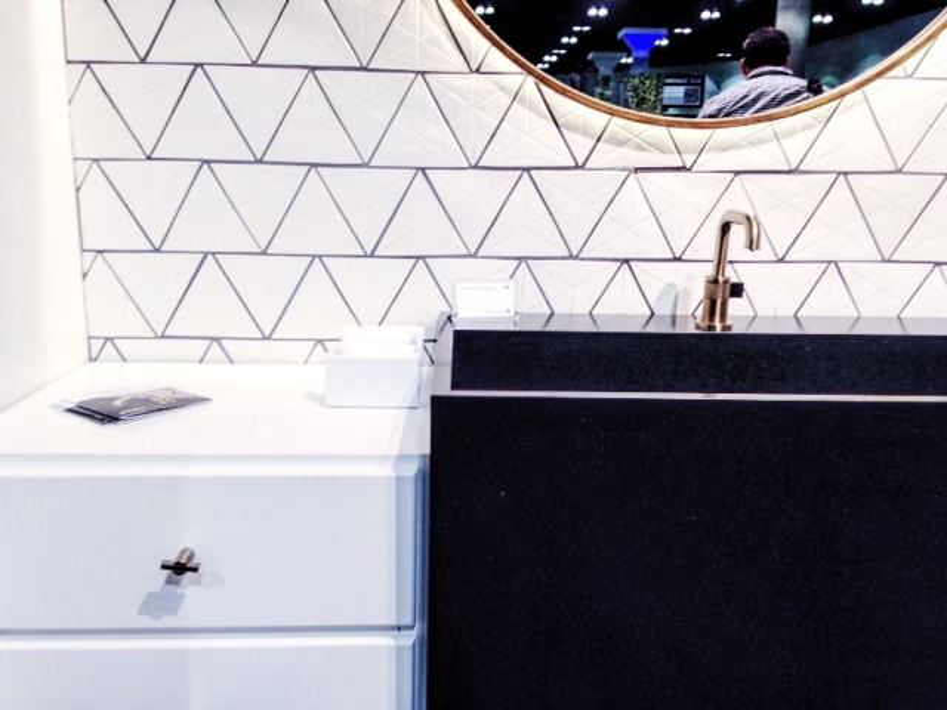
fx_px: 903
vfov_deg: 42.9
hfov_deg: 55.4
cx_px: 474
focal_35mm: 33
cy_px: 355
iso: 64
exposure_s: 1/20
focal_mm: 4.12
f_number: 2.4
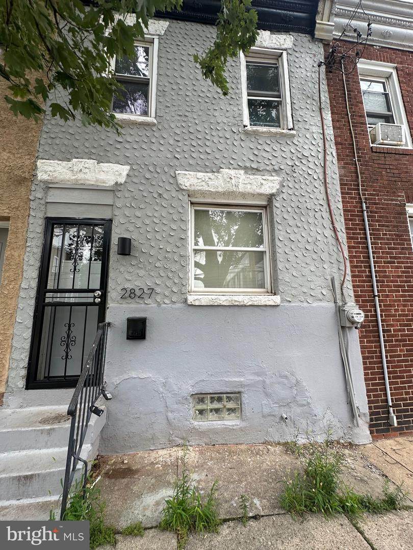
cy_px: 275
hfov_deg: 85.7
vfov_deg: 102.1
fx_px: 223
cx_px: 206
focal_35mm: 14
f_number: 2.2
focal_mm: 2.22
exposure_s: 1/258
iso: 40
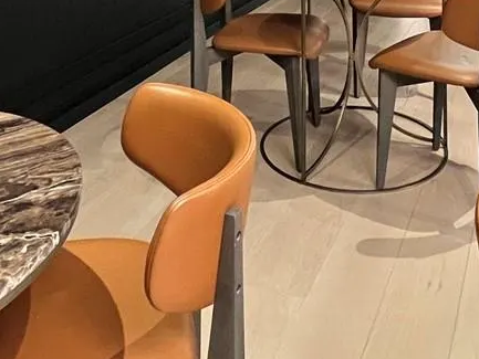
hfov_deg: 39.5
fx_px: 664
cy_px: -177
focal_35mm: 48
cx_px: 288
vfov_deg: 24.0
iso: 640
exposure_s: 1/60
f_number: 1.8
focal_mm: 1.57
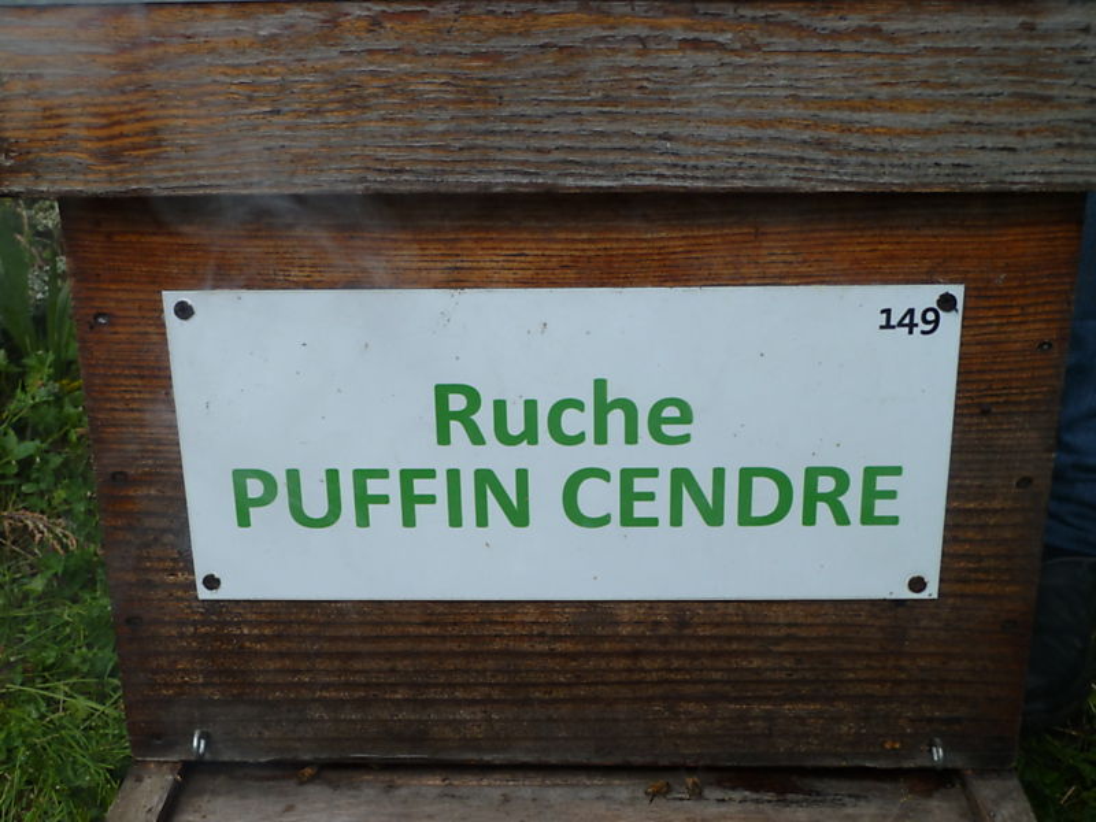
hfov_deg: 42.9
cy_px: 411
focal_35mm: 44
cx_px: 548
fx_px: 1393
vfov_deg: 32.9
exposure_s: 1/320
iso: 80
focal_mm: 7.3
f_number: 4
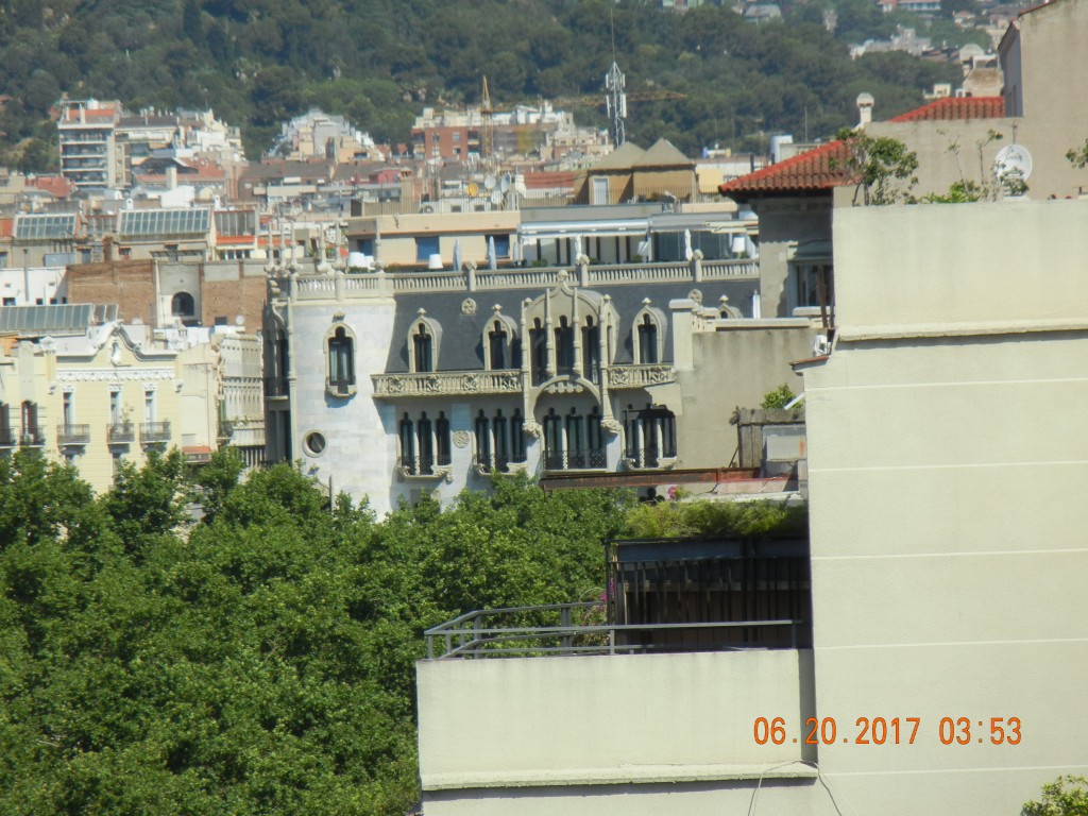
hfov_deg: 6.6
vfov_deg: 5.0
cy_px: 408
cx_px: 544
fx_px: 9429
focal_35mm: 300
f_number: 5.6
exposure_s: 1/771
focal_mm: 54
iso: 160
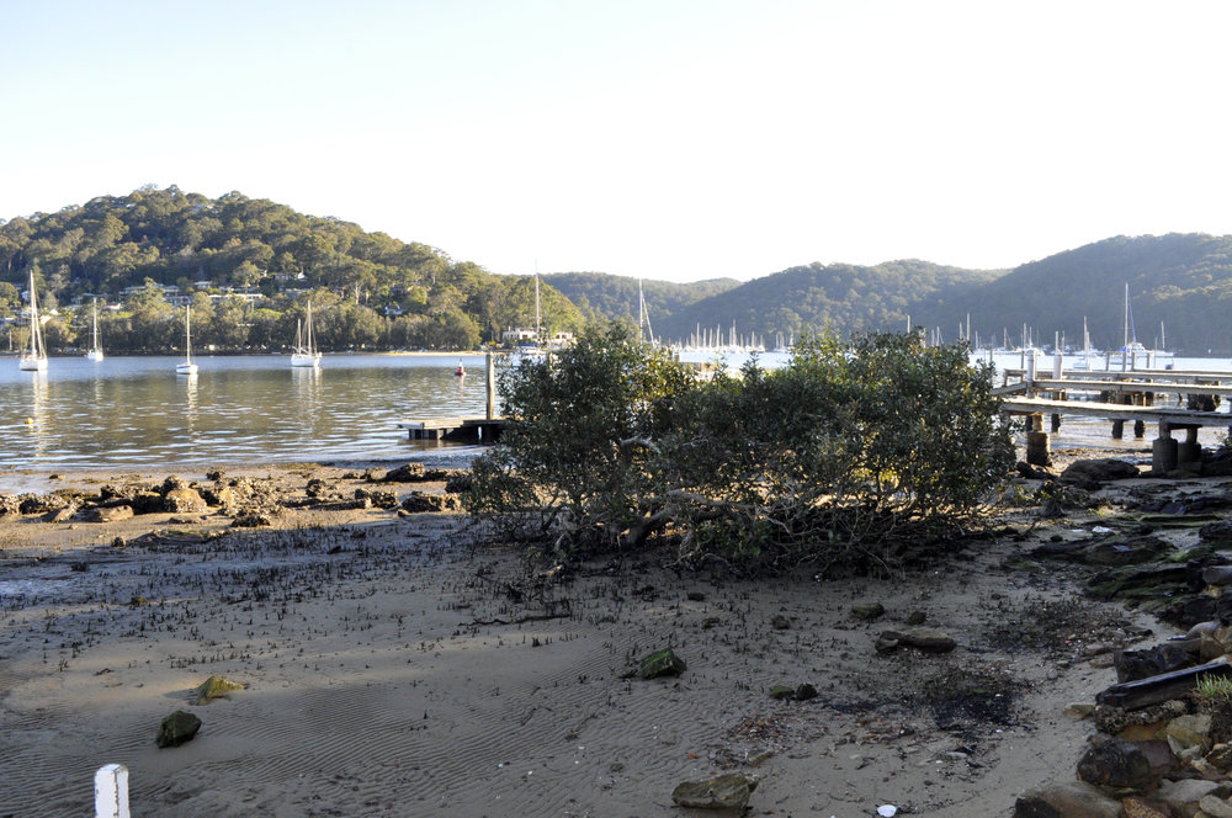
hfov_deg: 67.4
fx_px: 923
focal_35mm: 27
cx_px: 616
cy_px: 409
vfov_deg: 47.8
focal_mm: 18
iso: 2000
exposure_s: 1/200
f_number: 16
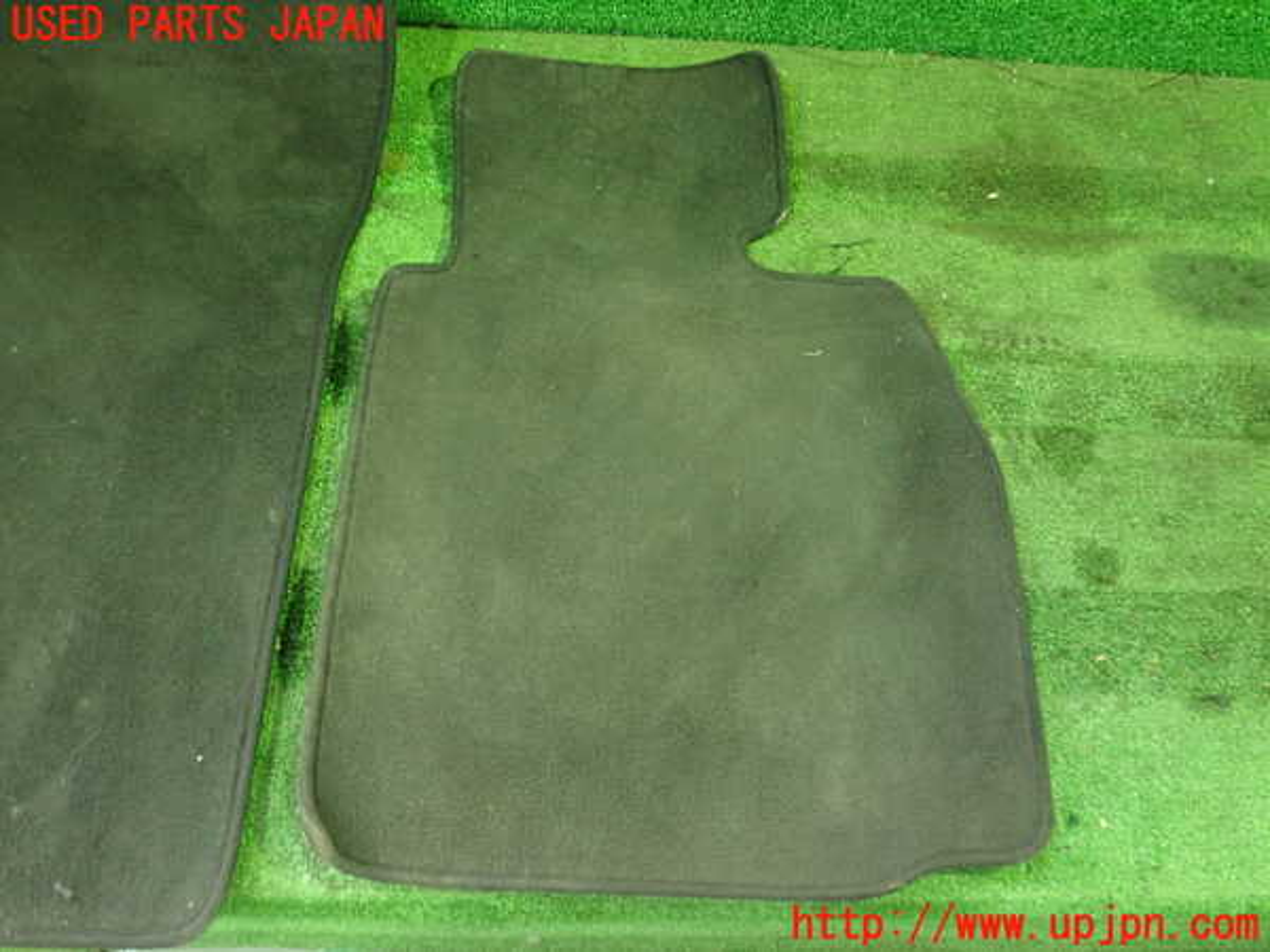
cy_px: 476
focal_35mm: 30
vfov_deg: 46.8
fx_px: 1101
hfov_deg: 60.0
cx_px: 635
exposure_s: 1/30
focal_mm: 5.5
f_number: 2.3
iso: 800
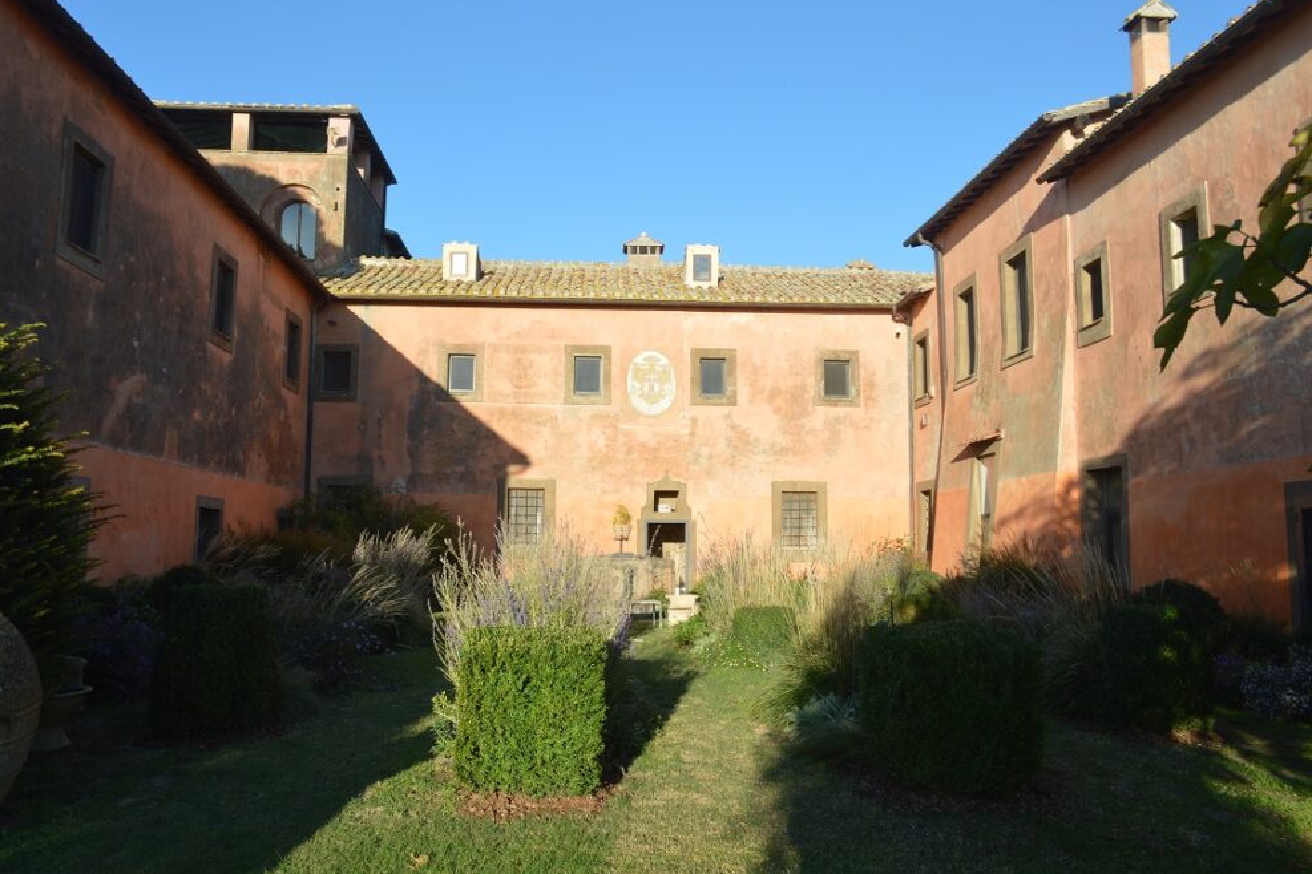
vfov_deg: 46.4
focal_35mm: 28
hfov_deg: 65.5
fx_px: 1020
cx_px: 654
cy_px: 436
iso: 100
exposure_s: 1/200
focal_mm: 18
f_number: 7.1
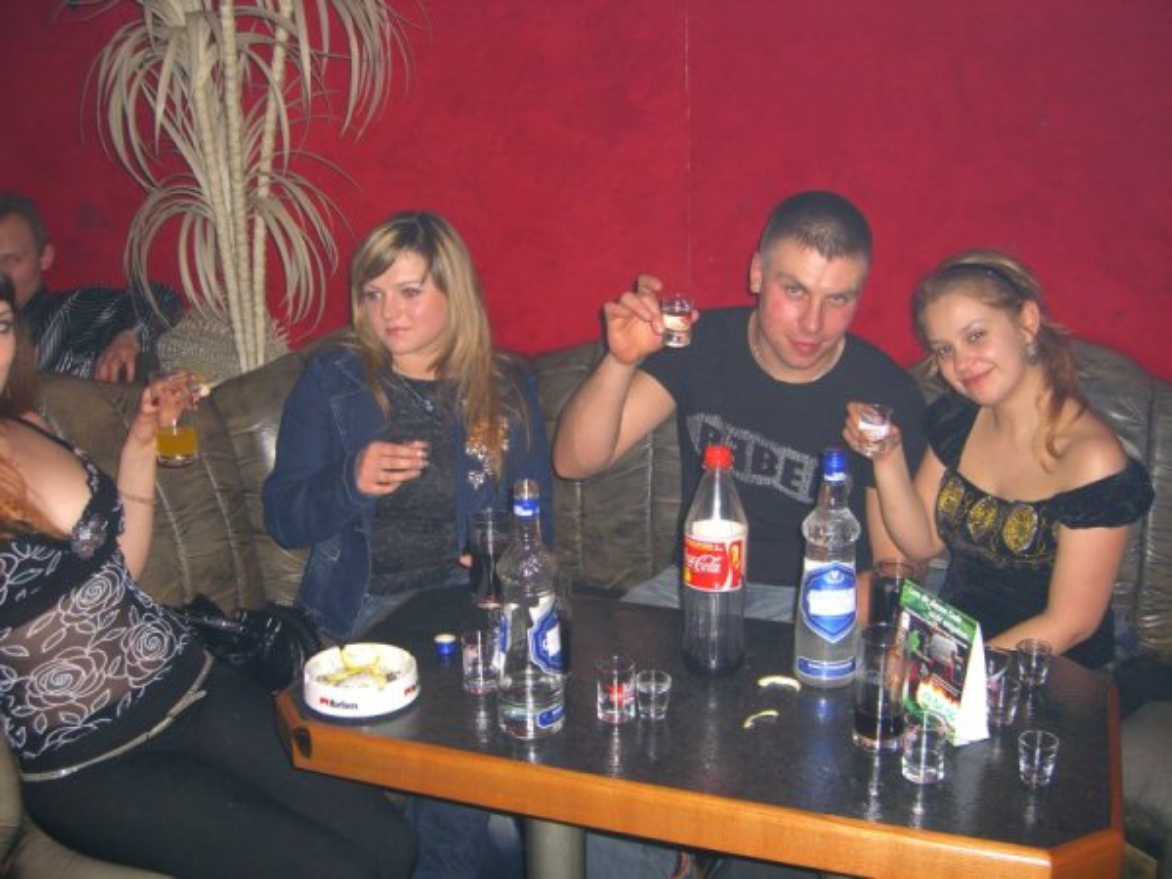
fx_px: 1287
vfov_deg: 37.7
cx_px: 586
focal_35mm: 38
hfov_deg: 49.0
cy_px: 440
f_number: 2.8
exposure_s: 1/60
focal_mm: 7.9
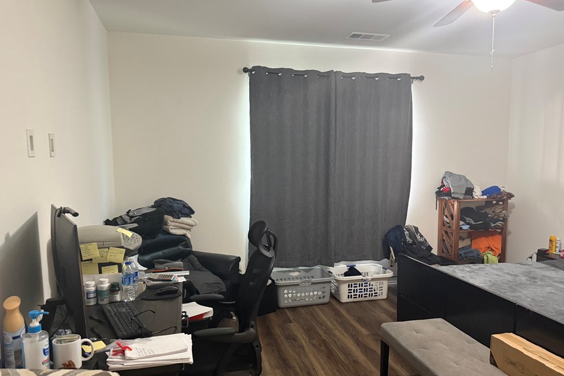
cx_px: 291
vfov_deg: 49.5
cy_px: 207
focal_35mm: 26
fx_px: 407
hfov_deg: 69.4
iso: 640
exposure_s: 1/60
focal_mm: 6.76
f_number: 1.78
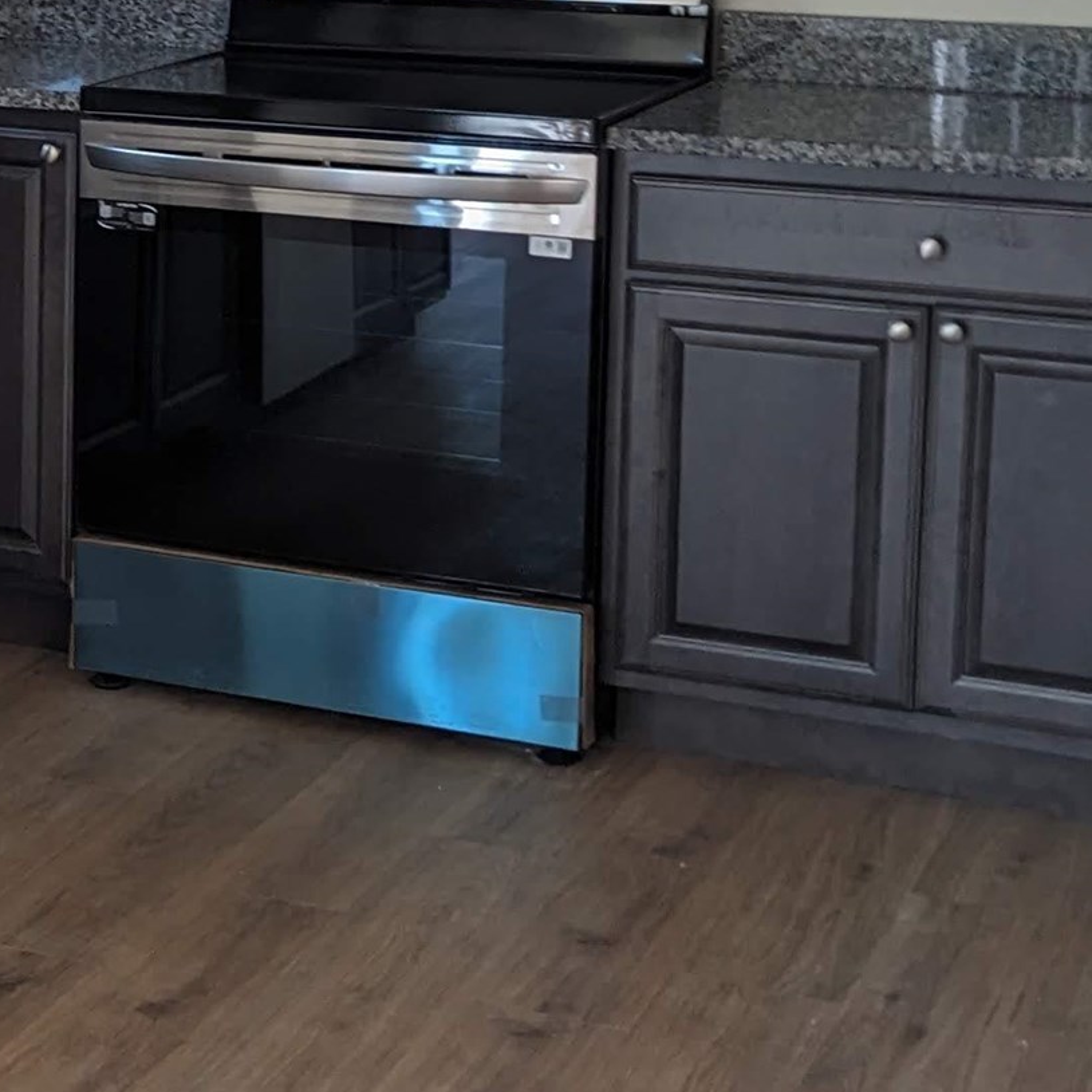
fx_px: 3212
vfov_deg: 19.0
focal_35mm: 90
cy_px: 115
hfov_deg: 18.2
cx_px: -248
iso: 55
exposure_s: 1/40
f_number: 1.73
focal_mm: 4.38
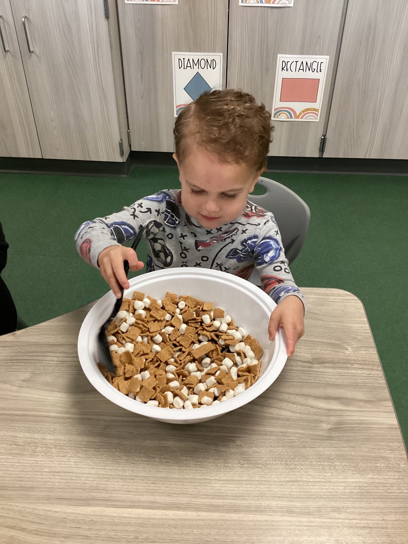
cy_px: 272
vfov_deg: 58.4
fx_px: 487
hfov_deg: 45.4
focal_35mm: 31
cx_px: 204
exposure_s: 1/60
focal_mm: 3.3
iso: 400
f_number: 2.4
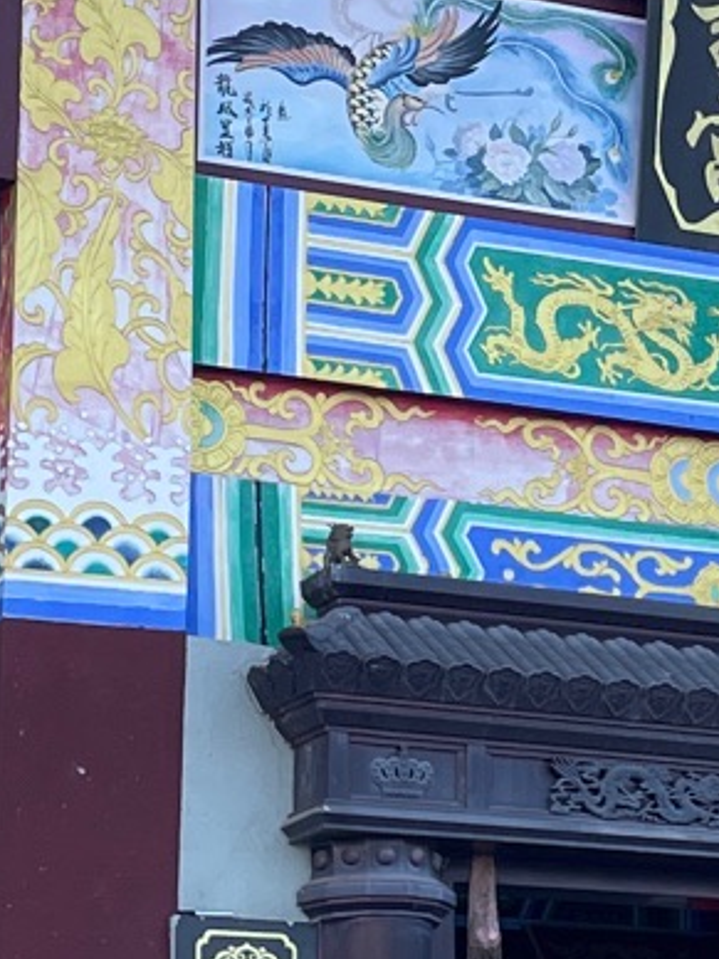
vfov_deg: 14.7
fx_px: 3711
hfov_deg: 11.0
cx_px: 647
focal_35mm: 134
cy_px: 272
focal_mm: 4.2
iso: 50
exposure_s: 1/955
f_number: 1.6
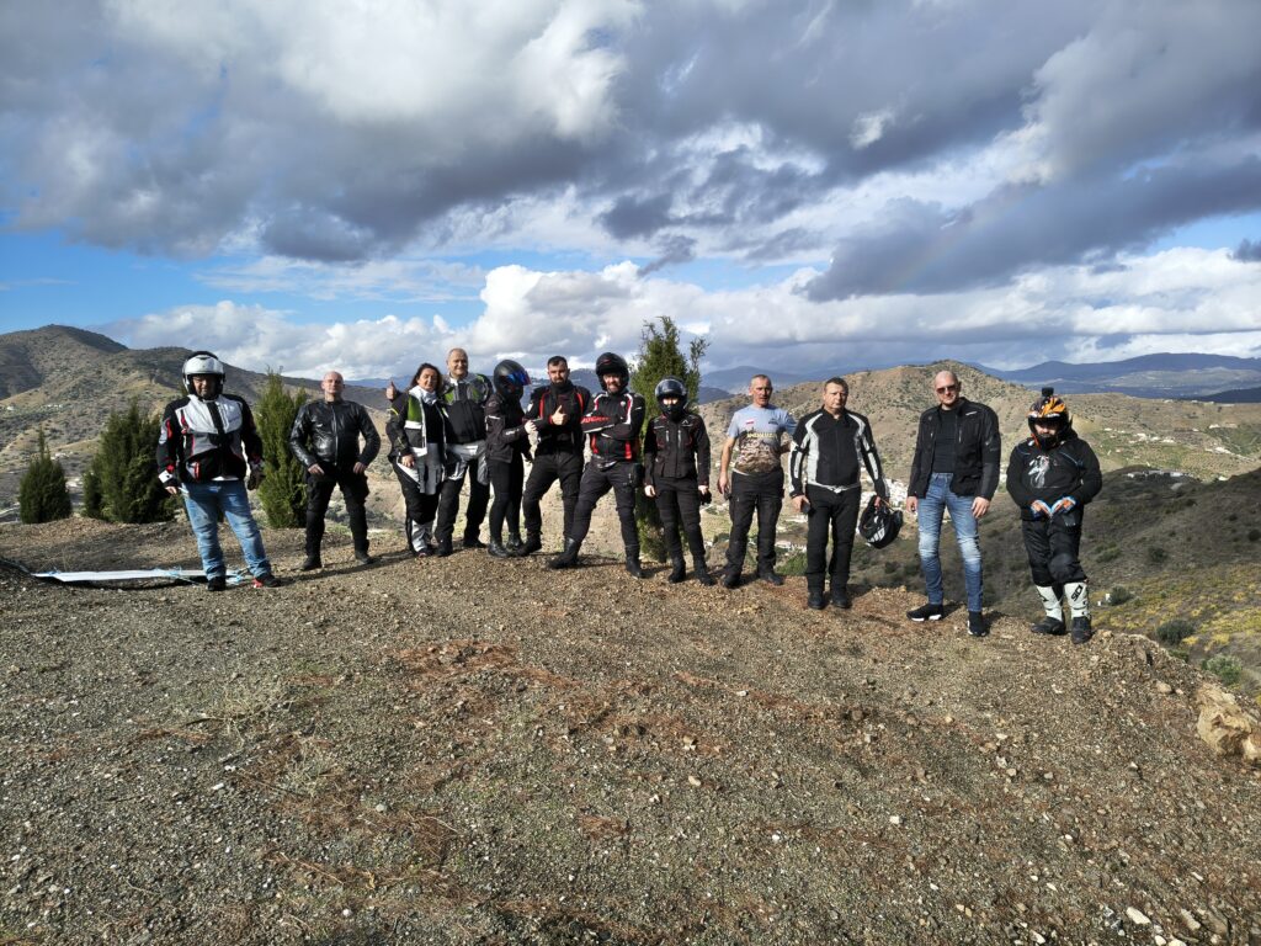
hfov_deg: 71.6
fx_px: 874
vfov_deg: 56.8
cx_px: 630
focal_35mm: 24
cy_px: 473
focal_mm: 5.56
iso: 101
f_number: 1.8
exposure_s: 1/968
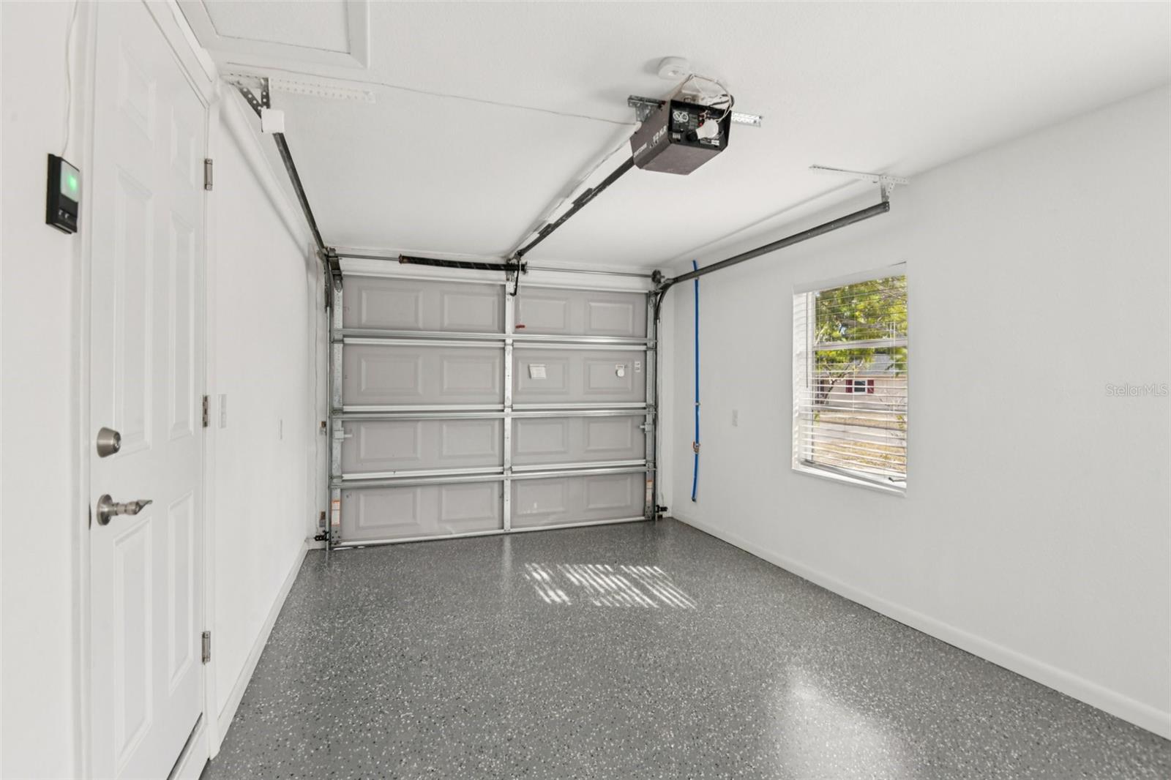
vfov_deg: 70.4
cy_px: 390
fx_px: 553
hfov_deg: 93.3
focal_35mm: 17
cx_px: 586
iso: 400
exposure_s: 1/80
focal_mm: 17
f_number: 8
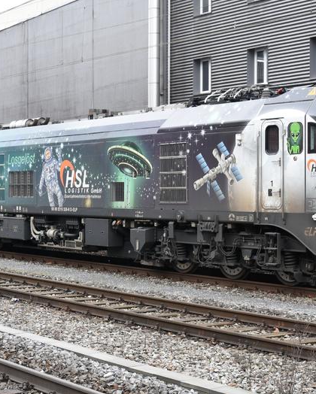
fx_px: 852
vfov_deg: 26.0
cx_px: 184
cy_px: 199
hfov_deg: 21.0
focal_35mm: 73
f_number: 5.6
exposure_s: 1/125
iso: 200
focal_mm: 34
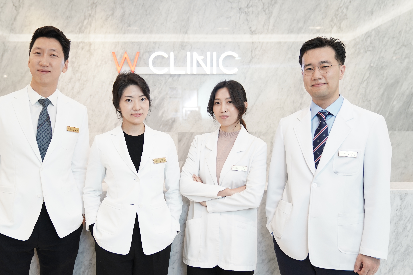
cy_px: 143
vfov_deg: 35.9
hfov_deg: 51.7
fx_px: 424
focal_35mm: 37
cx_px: 176
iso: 800
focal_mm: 31
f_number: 2.8
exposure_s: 1/125
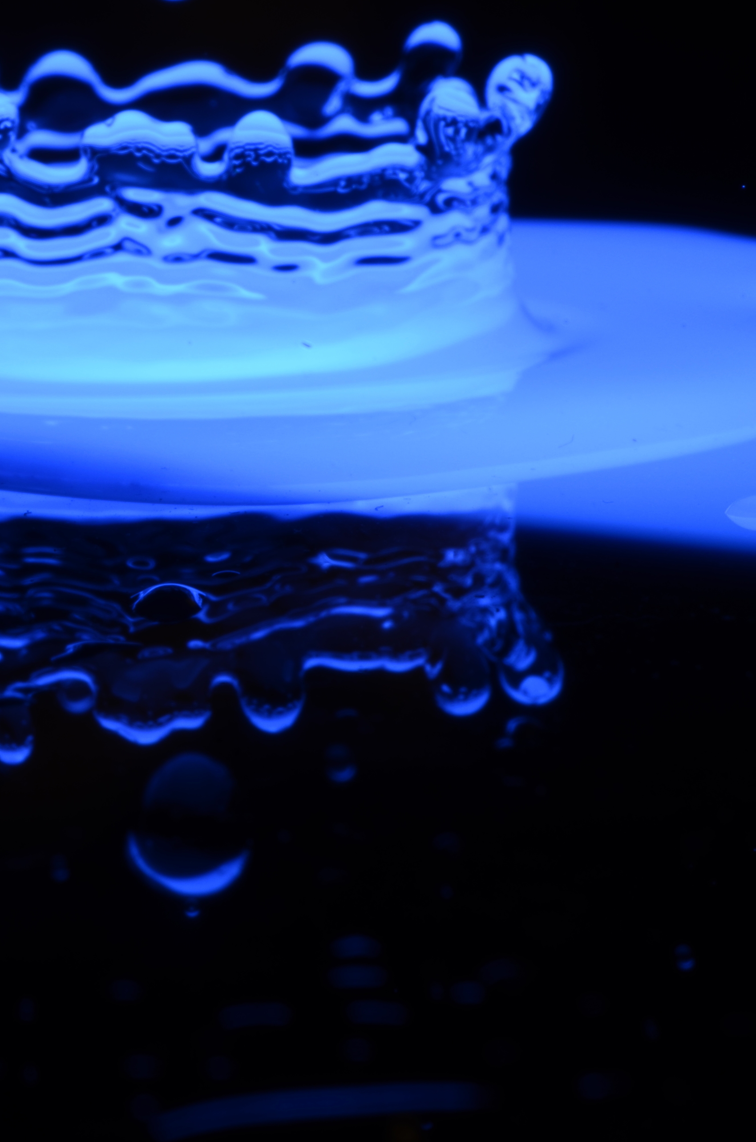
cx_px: 200
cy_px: 332
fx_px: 9779
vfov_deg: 6.7
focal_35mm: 309
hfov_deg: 4.4
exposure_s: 1/1.6
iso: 100
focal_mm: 140
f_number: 40
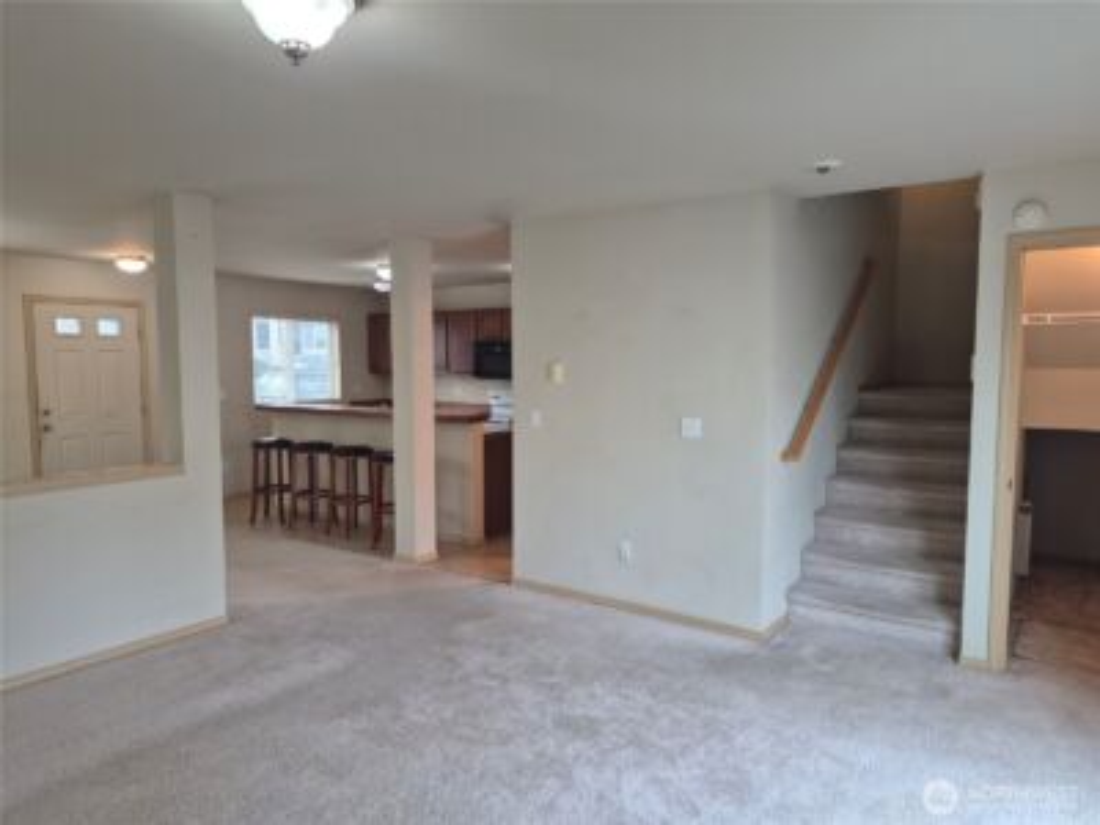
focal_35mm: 23
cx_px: 550
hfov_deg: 73.9
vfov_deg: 58.9
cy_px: 412
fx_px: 731
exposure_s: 1/120
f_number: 1.8
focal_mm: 5.4
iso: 100
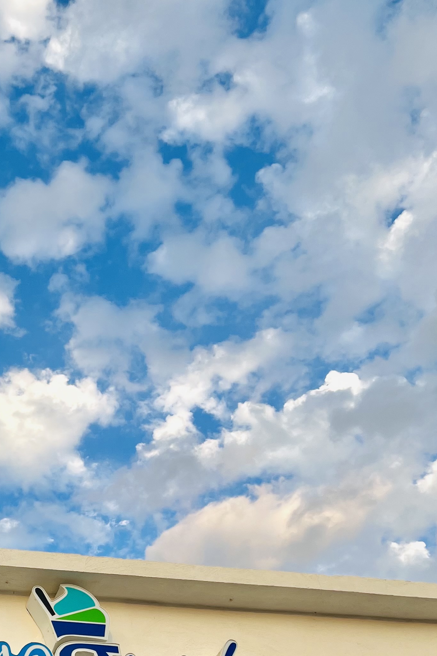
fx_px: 965
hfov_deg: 24.5
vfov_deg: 36.9
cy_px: 469
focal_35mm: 53
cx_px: 14
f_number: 1.5
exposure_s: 1/1669
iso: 50
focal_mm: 5.7
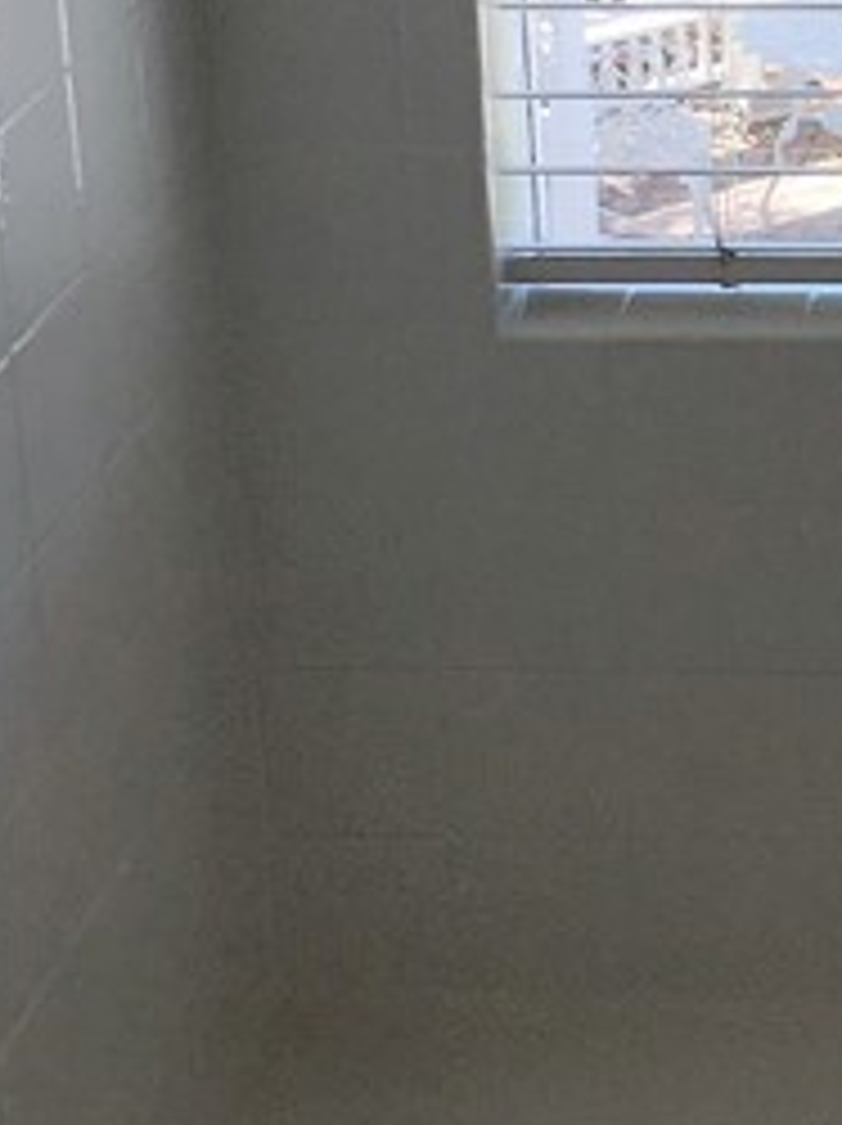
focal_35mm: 119
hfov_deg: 11.8
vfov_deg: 16.3
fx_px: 3866
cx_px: 1306
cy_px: 68
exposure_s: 1/534
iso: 25
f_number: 2.2
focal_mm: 4.15
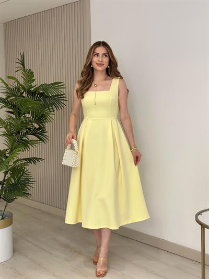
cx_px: 104
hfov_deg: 30.3
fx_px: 386
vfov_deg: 39.6
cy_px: 140
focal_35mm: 48
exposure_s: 1/475
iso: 80
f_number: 1.78
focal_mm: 6.86
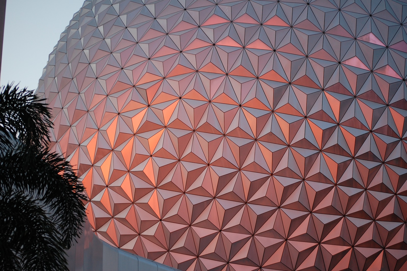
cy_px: 136
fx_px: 932
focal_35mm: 82
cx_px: 204
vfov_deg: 16.5
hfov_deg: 24.6
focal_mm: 55
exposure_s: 1/30
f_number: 4
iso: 450
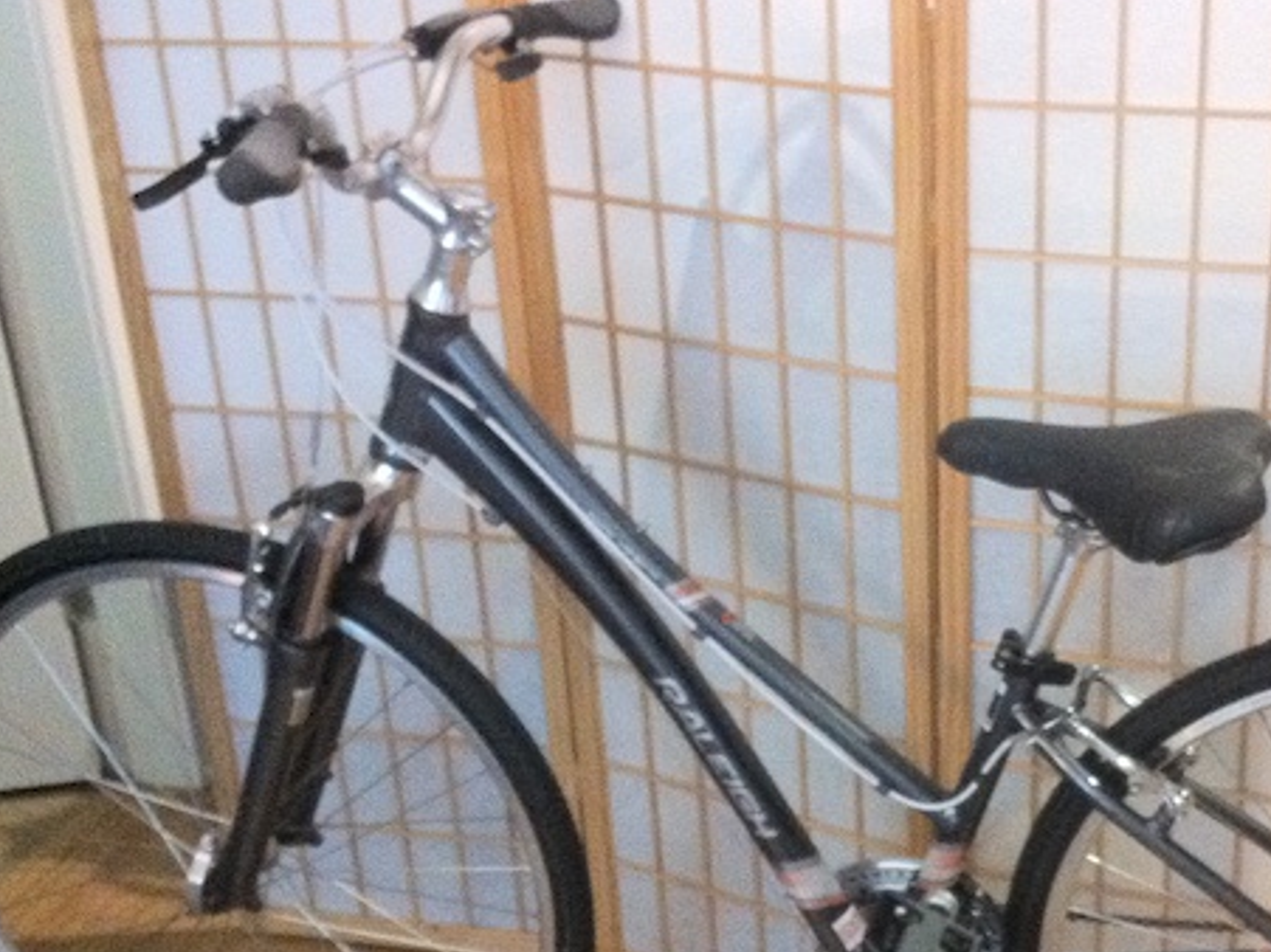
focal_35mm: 62
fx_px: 2276
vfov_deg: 23.5
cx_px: 857
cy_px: 648
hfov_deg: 30.9
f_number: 2.8
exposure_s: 1/15
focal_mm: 3.85
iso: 1000
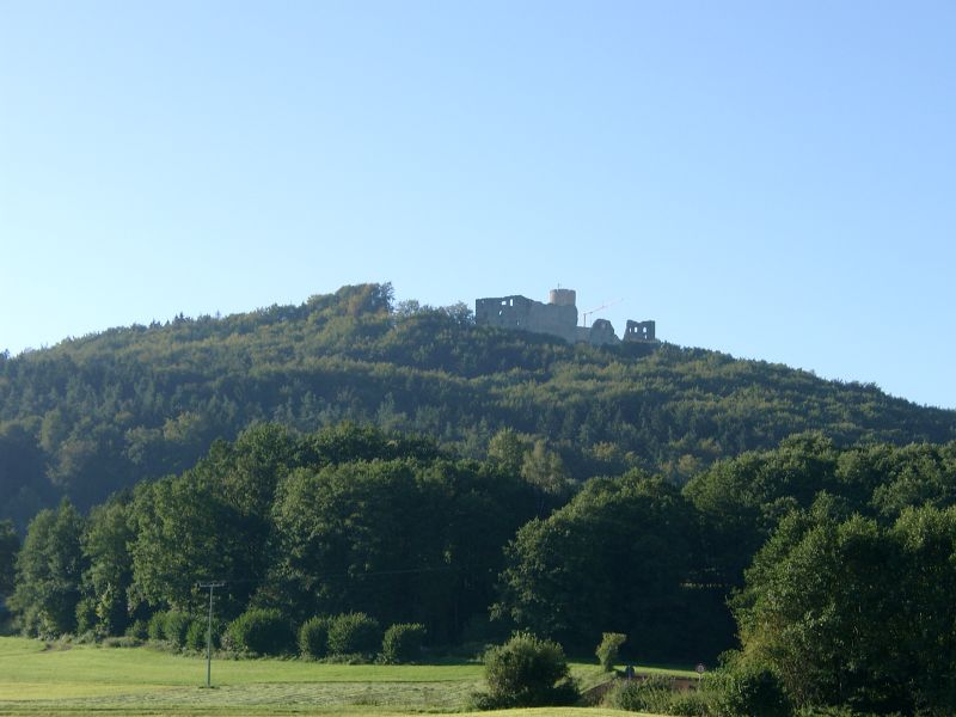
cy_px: 358
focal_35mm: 100
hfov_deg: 19.6
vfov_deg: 14.8
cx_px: 478
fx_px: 2762
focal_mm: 20.74
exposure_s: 1/315
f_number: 4
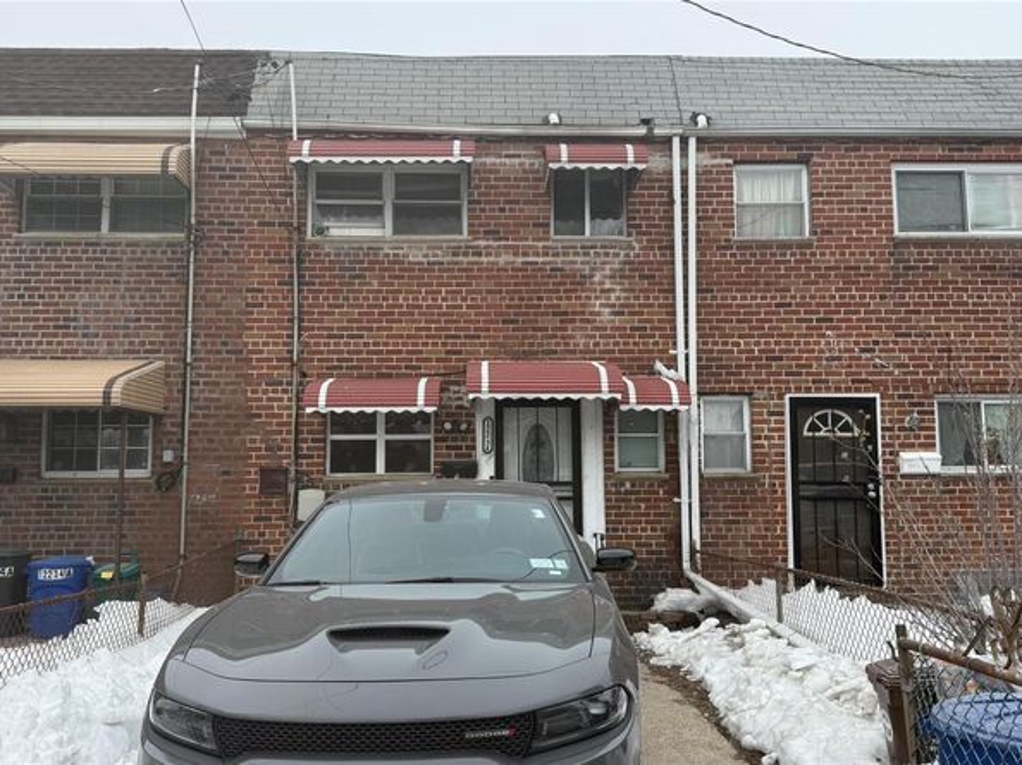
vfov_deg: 56.8
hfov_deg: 71.6
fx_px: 708
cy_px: 382
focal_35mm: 24
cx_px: 511
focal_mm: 6.76
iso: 80
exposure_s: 1/2232
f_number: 1.78
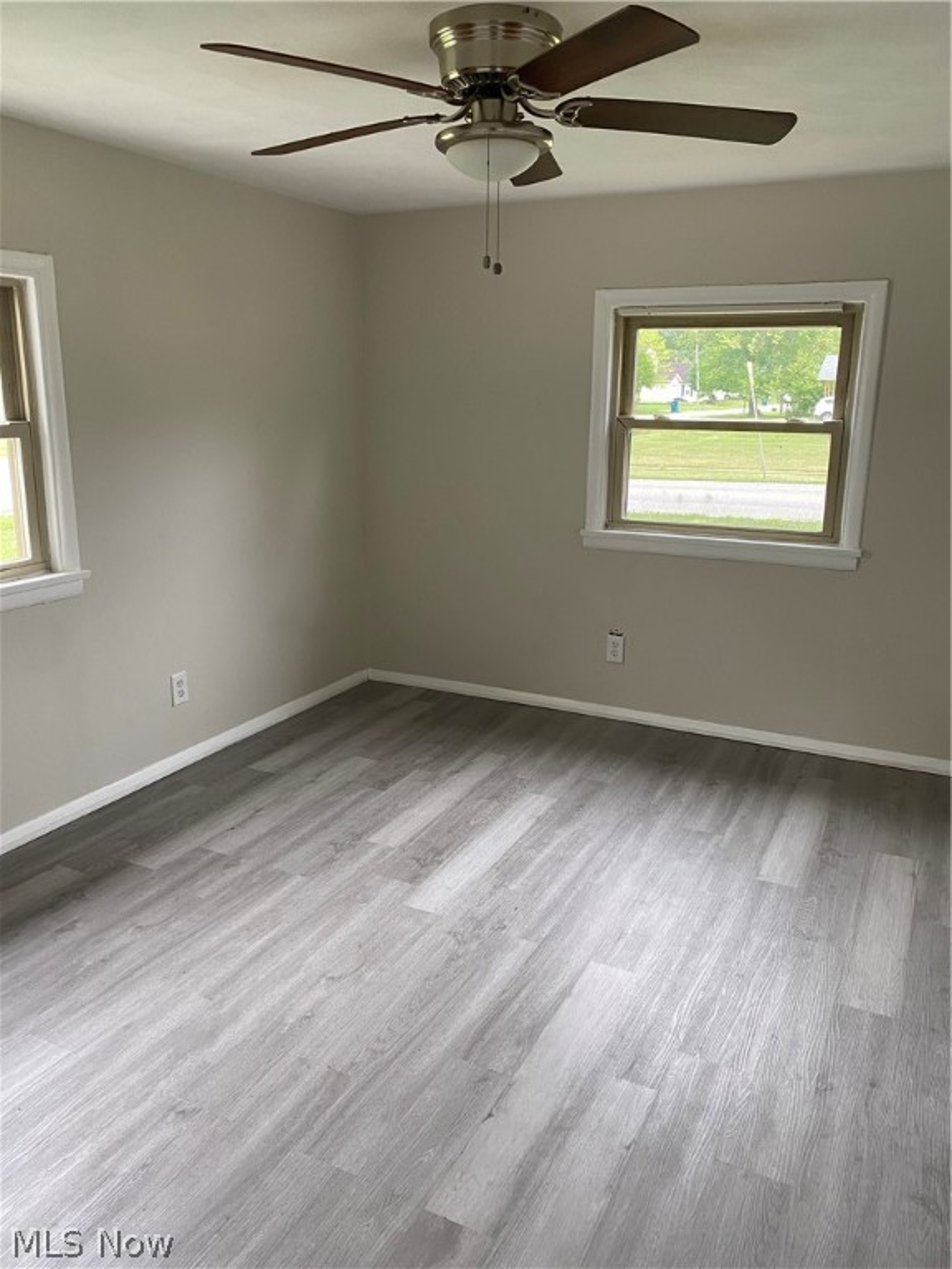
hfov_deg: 53.1
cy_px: 634
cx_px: 476
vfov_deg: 67.3
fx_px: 953
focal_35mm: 26
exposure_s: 1/60
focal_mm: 4.25
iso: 80
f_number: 1.8
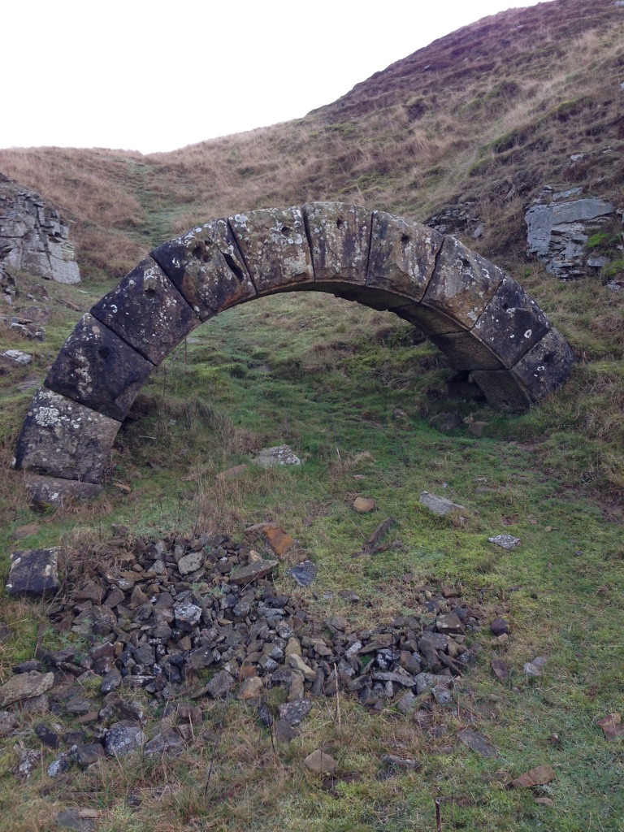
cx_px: 312
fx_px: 793
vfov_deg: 55.4
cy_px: 416
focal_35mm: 33
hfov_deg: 42.9
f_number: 2.4
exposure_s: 1/120
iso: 64
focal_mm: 4.12
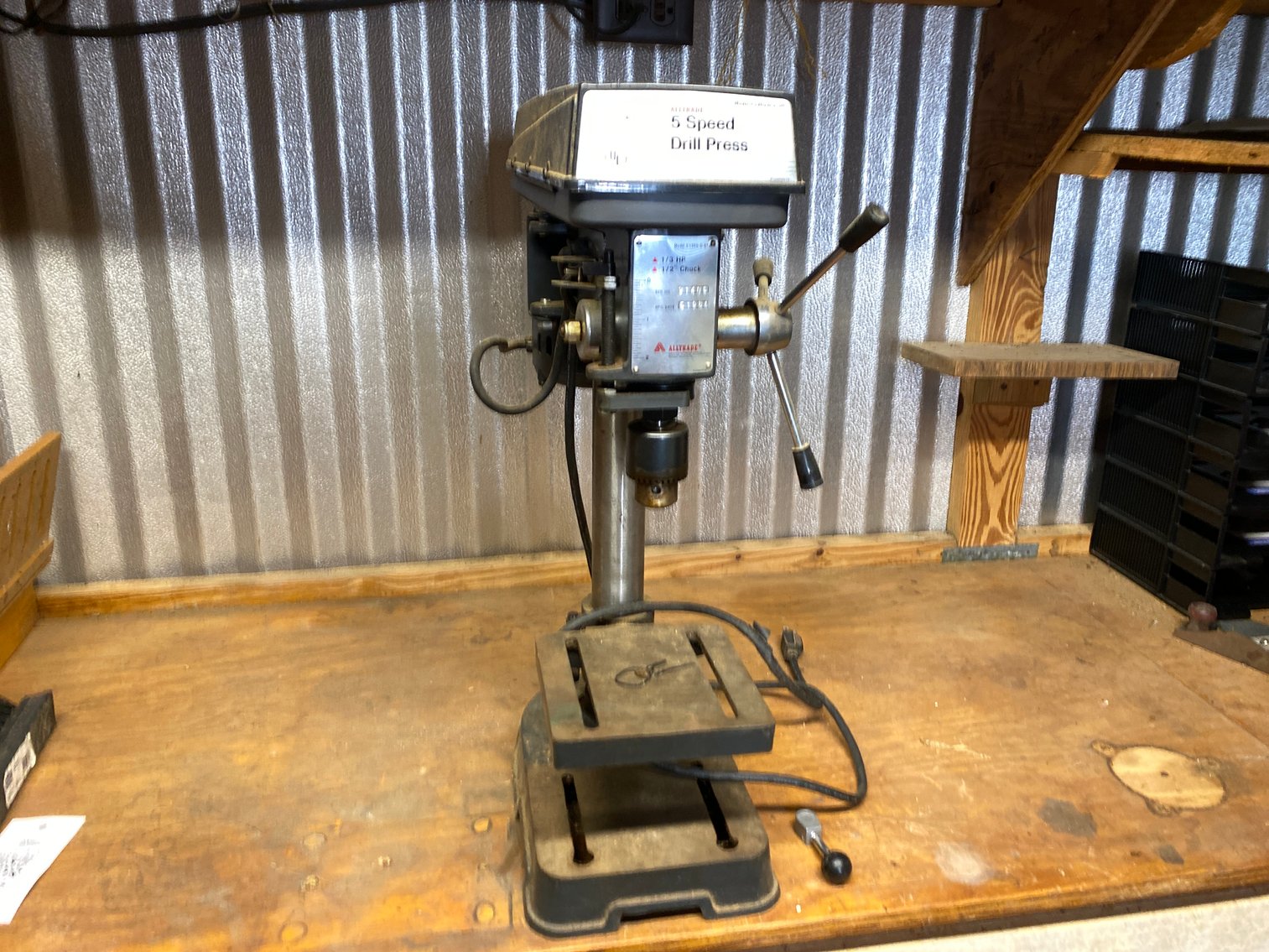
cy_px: 476
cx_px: 634
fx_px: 953
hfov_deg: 67.3
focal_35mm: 26
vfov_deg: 53.1
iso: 250
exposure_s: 1/60
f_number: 1.8
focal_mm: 4.25
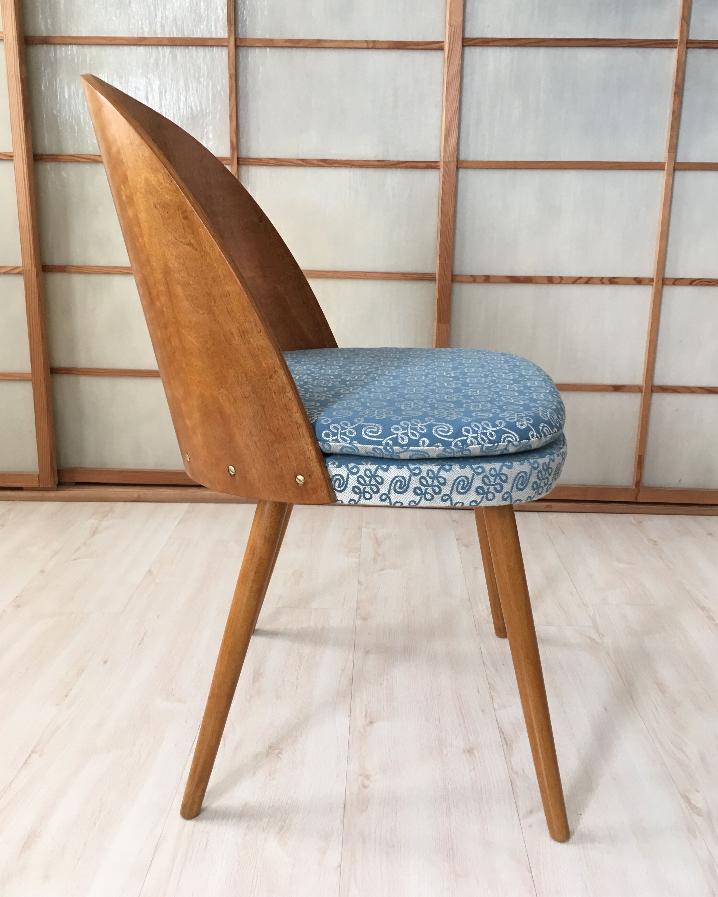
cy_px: 415
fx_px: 824
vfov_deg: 57.1
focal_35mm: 31
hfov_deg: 47.1
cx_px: 360
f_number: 2.2
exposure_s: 1/33
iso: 50
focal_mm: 4.15
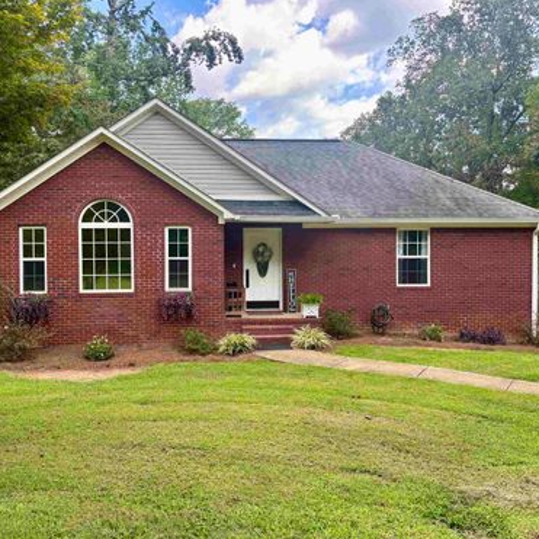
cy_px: 268
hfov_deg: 52.5
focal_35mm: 31
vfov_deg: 52.5
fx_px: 546
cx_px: 247
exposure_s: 1/247
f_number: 1.6
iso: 40
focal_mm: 5.96
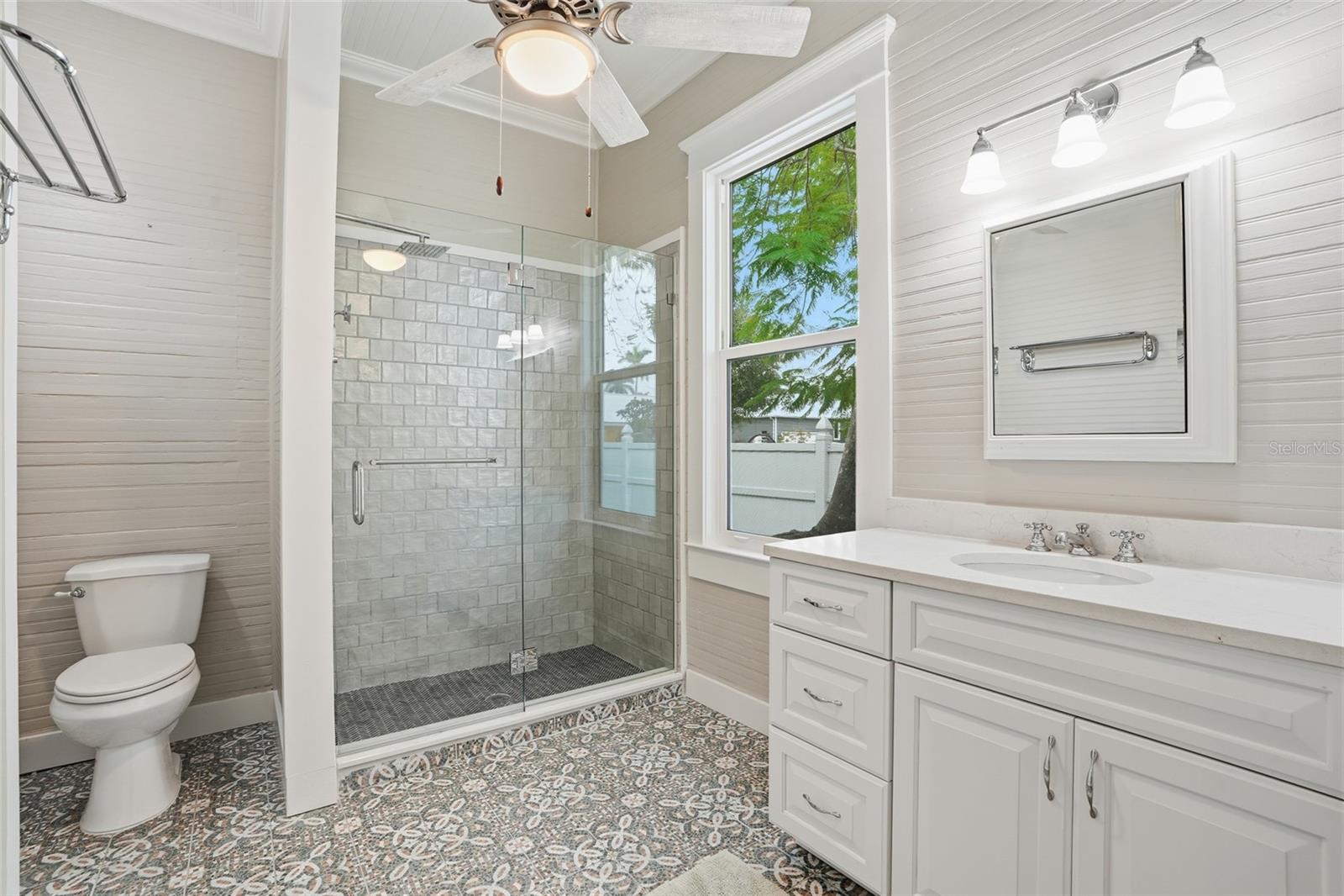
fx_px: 597
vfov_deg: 73.7
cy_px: 448
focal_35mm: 16
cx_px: 672
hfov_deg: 96.7
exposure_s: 1/80
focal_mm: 16
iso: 400
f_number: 9
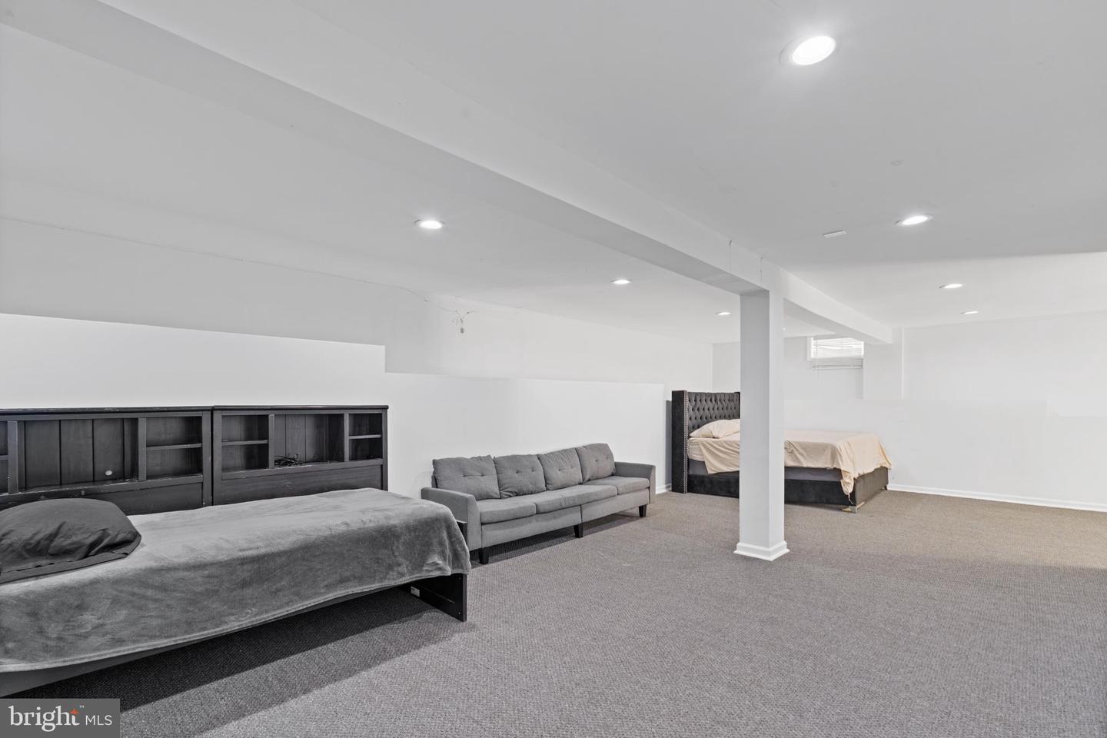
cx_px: 554
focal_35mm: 16
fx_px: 492
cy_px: 369
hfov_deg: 96.7
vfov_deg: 73.7
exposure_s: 2.5
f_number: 8
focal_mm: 16
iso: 200
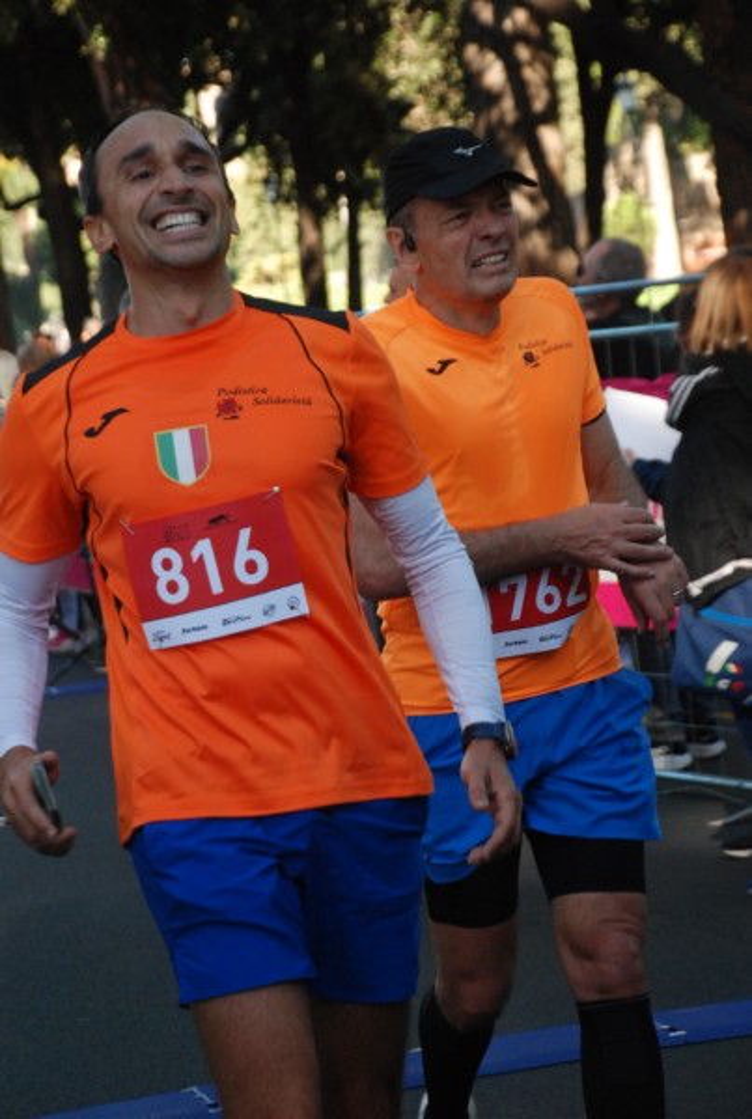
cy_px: 560
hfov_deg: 11.5
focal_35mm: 120
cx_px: 376
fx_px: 3740
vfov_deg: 17.0
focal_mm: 80
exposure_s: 1/400
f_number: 5.6
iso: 1000
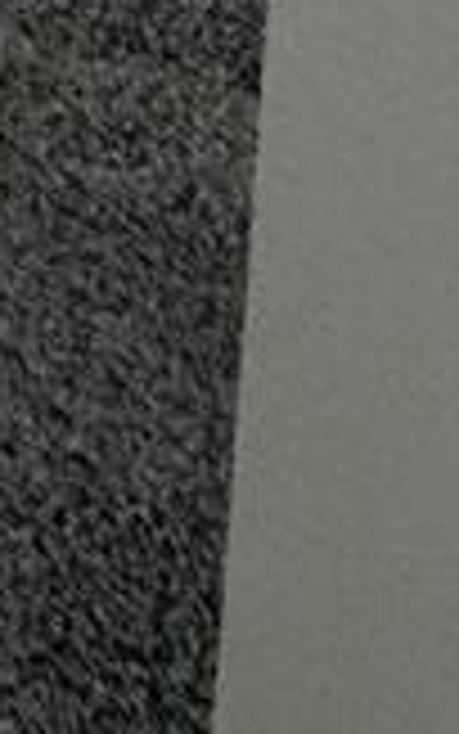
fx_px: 2180
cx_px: -1274
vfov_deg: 10.1
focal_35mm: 109
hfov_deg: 8.2
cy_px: -1716
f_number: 2.2
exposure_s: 1/120
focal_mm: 2.22
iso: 160
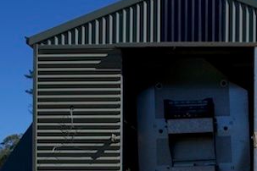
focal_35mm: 83
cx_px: 245
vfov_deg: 15.6
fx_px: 592
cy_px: 227
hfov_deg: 23.6
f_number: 4.5
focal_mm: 28
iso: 200
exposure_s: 1/1600
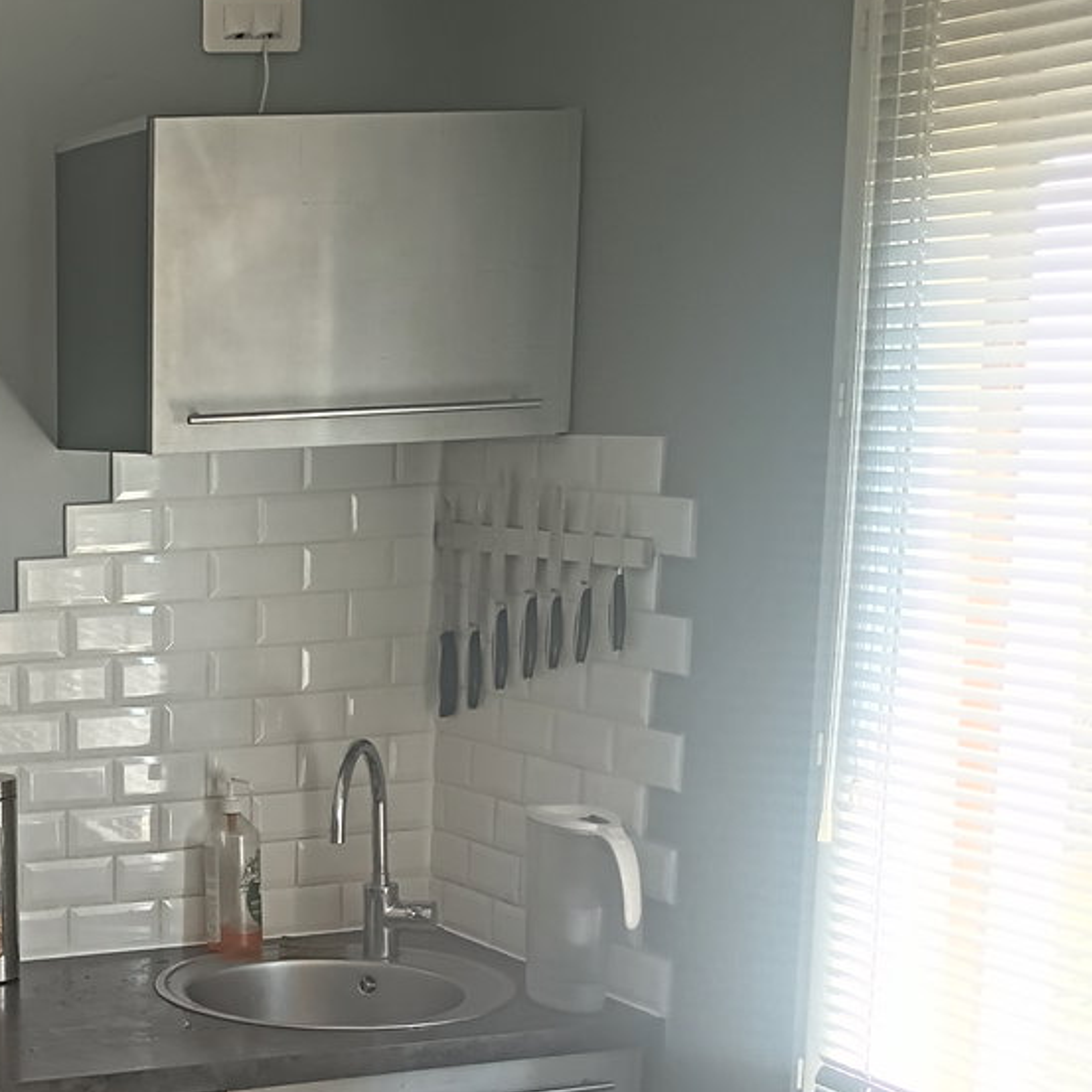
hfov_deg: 22.8
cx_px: -251
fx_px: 2463
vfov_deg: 24.3
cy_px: 968
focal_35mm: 69
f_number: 1.9
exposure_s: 1/60
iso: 712
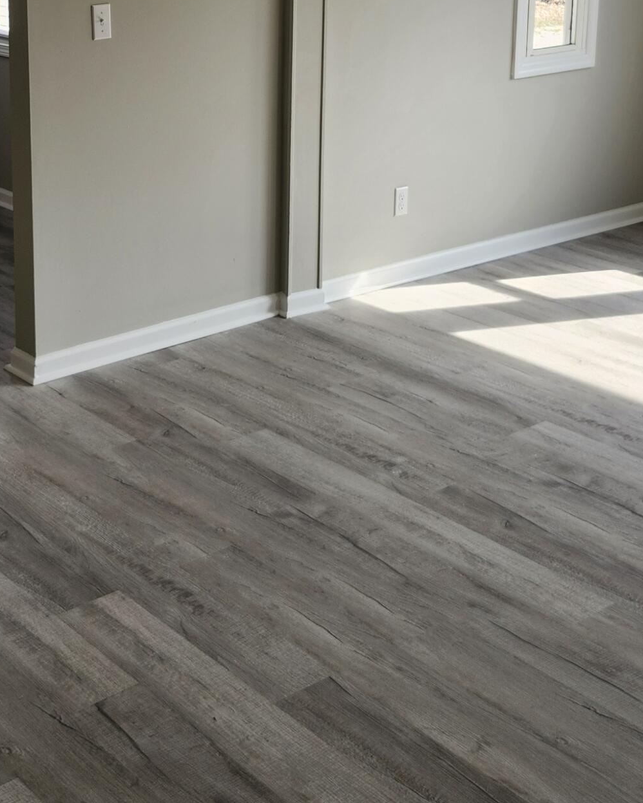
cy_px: 148
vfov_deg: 33.6
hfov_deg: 27.7
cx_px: 166
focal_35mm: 54
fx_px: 1284
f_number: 1.8
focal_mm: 5.54
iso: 25
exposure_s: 1/206
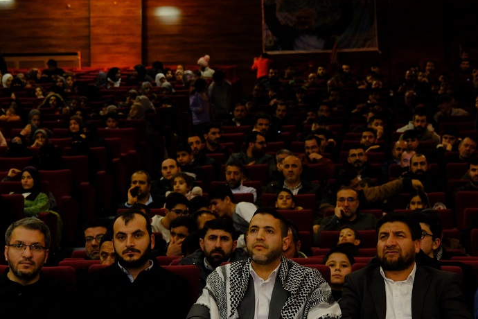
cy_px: 291
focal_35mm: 101
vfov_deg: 13.4
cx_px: 240
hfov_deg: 20.2
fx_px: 1341
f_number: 4
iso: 1250
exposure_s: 1/20
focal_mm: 34.2
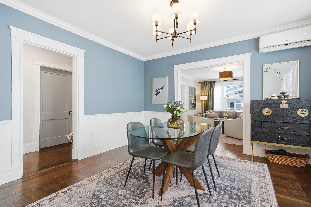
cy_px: 104
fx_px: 142
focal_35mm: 16
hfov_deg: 95.0
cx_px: 156
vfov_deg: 72.0
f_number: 7.1
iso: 800
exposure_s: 1/250
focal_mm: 11
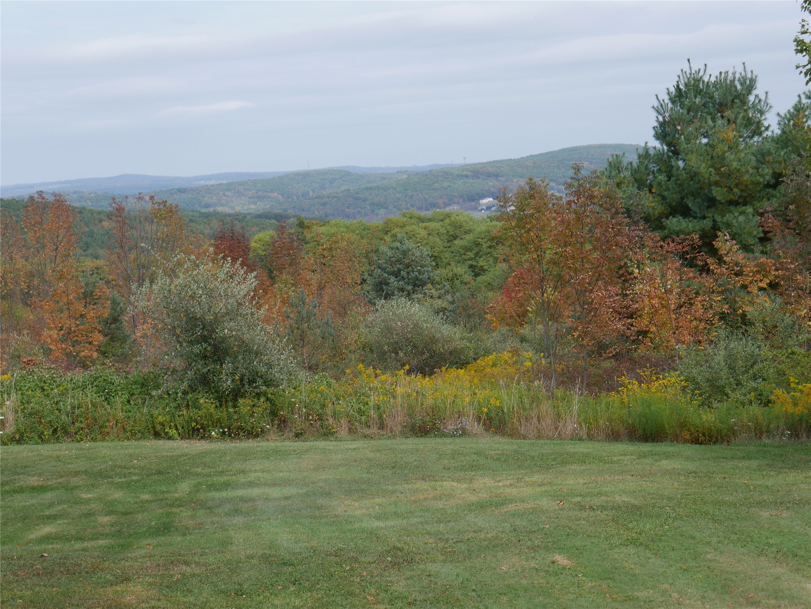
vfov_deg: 17.6
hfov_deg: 23.3
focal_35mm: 84
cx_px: 406
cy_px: 304
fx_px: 1969
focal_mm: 42
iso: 200
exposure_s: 1/400
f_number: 8
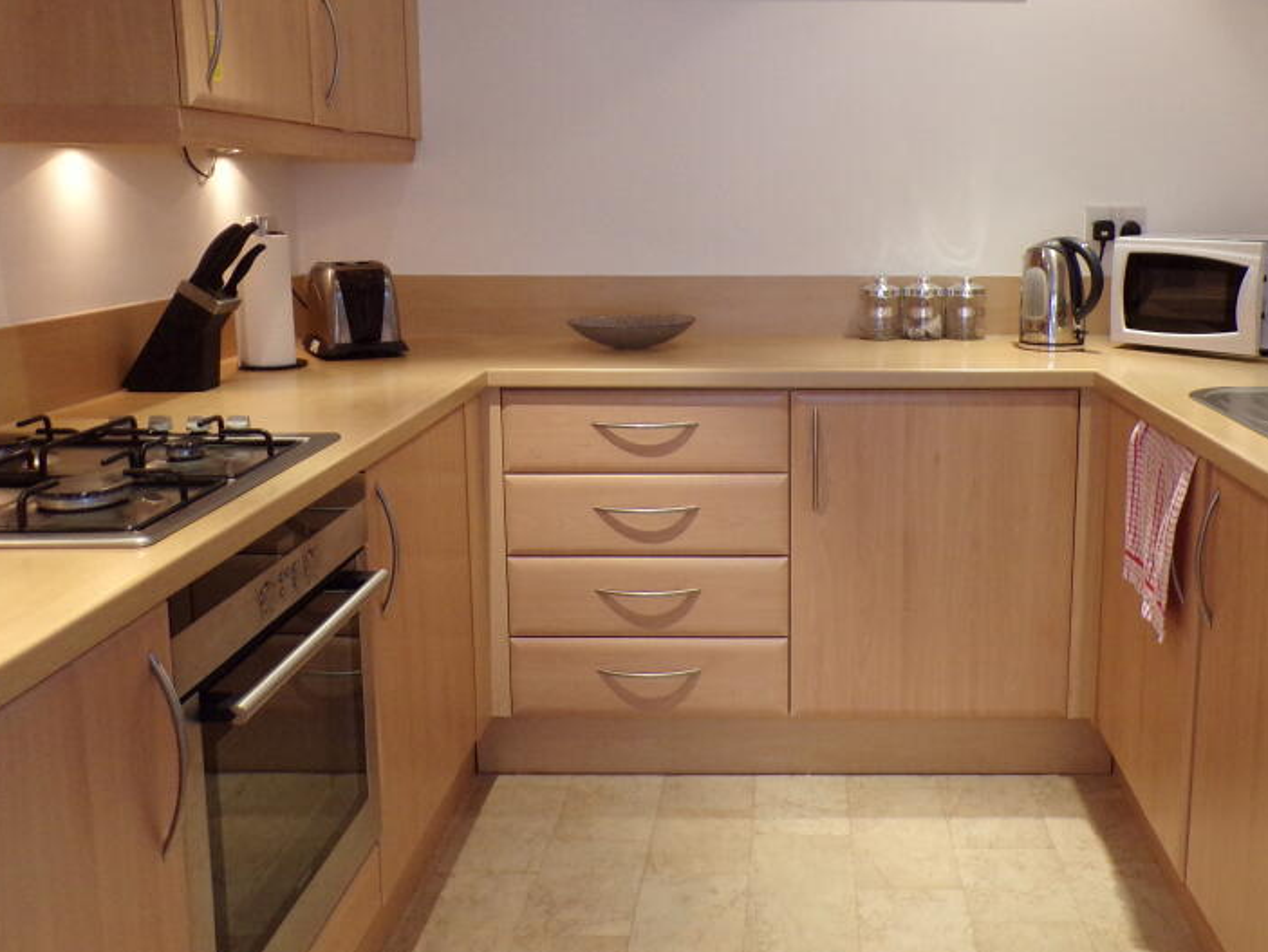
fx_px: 1283
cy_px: 387
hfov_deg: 52.1
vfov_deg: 40.6
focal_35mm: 35
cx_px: 788
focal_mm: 4.3
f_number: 3
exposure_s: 1/34
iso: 200
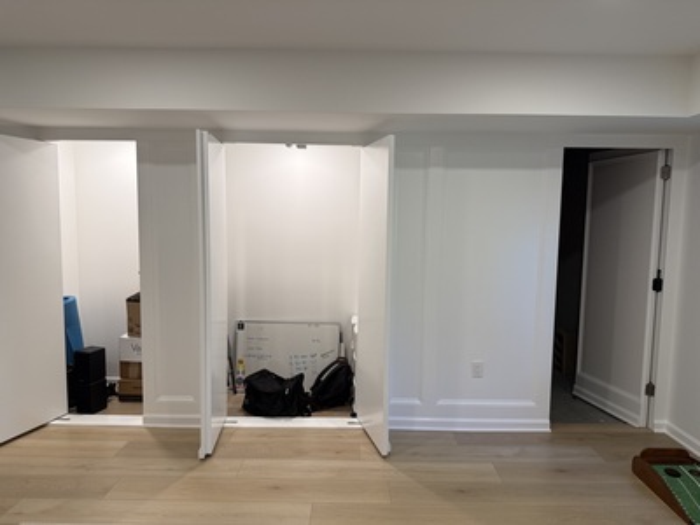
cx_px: 350
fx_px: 485
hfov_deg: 71.6
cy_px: 262
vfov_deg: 56.8
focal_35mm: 24
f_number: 1.78
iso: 125
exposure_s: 1/120
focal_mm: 6.76
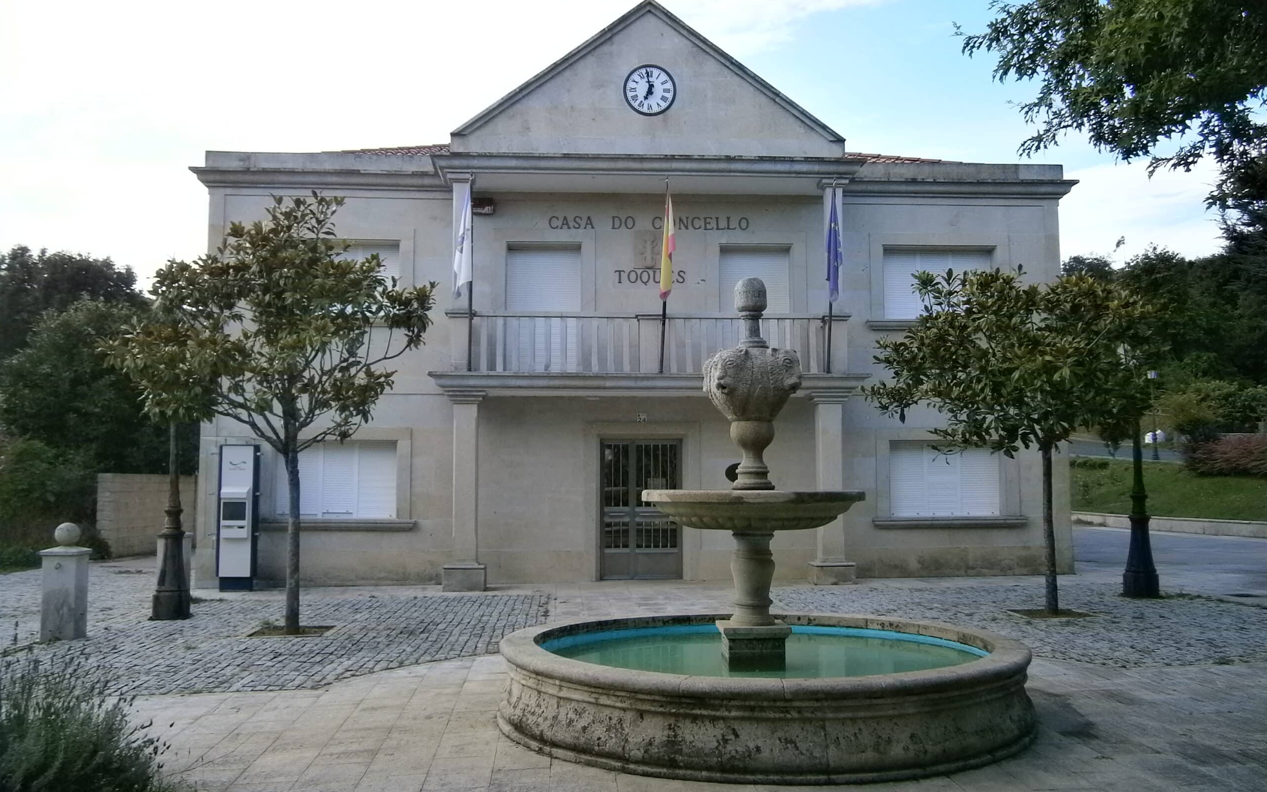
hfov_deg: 58.1
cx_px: 634
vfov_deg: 38.3
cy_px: 379
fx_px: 1139
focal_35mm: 33
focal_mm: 5.5
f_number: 2.9
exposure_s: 1/250
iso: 80
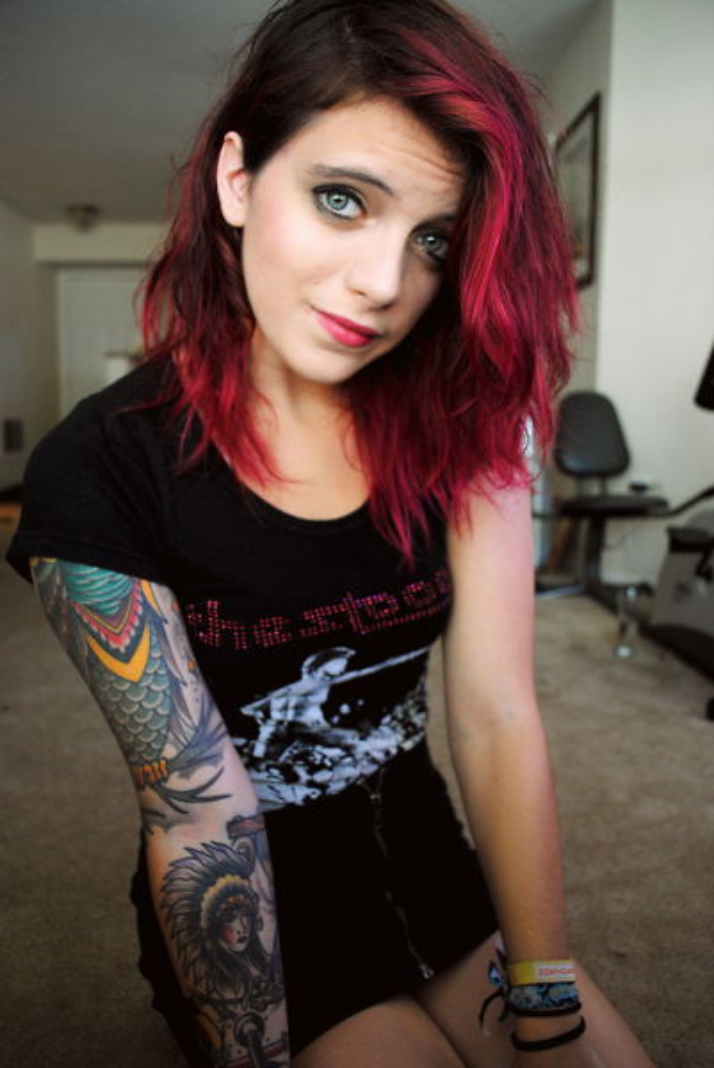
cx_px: 357
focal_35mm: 27
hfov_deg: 48.0
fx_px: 802
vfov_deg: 67.3
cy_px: 534
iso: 560
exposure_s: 1/30
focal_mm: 18
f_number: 3.5
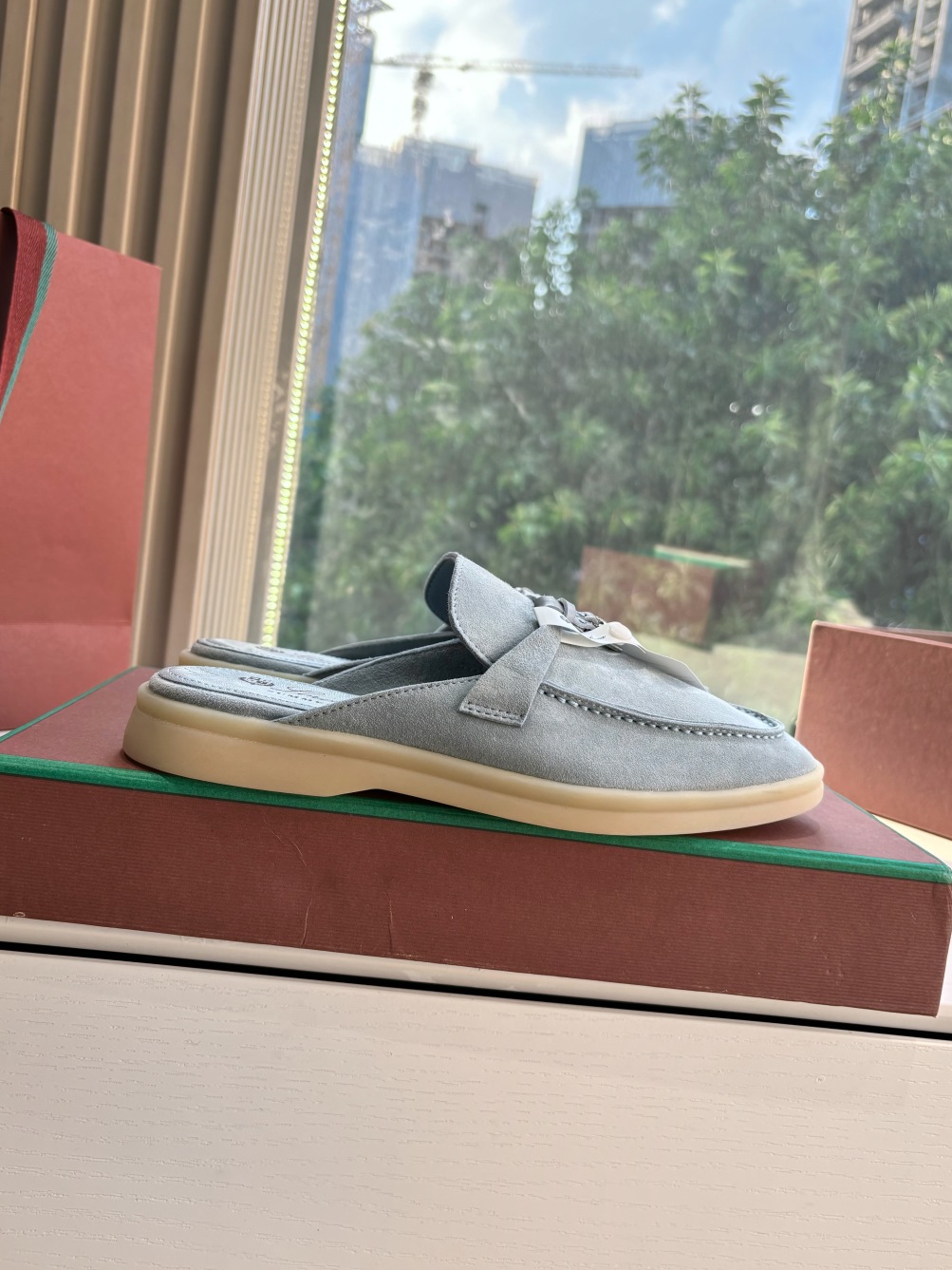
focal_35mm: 28
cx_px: 475
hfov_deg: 49.8
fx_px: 1027
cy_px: 616
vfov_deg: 63.4
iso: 50
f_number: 1.6
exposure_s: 1/207
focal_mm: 5.96
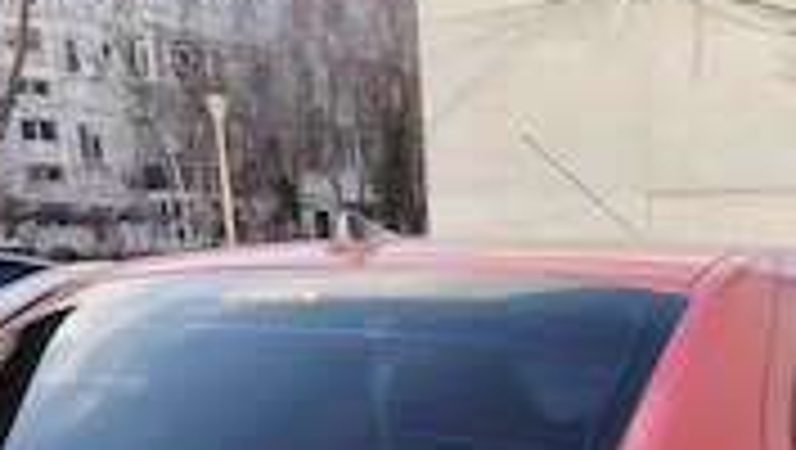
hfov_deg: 34.6
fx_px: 1247
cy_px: 760
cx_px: 607
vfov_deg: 17.4
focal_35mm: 59
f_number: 1.75
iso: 104
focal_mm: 5.25
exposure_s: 1/100
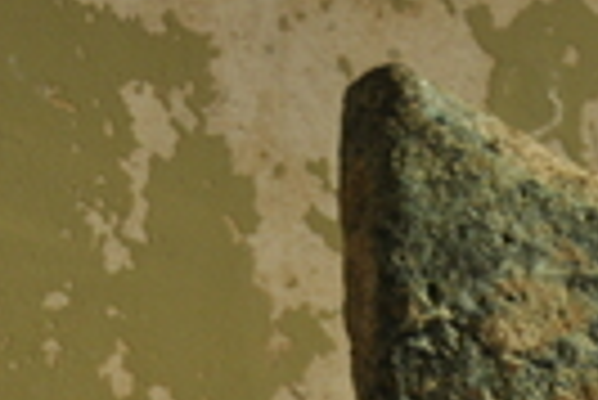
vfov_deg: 7.6
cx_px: 832
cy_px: 616
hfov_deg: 11.2
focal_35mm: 178
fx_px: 2960
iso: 800
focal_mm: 36
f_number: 4.2
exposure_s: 1/15
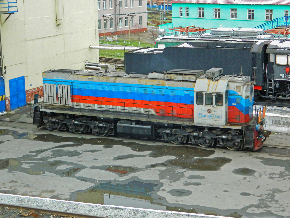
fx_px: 586
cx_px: 145
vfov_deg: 21.0
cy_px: 109
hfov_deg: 27.8
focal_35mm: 70
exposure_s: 1/250
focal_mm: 12.6
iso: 400
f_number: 4
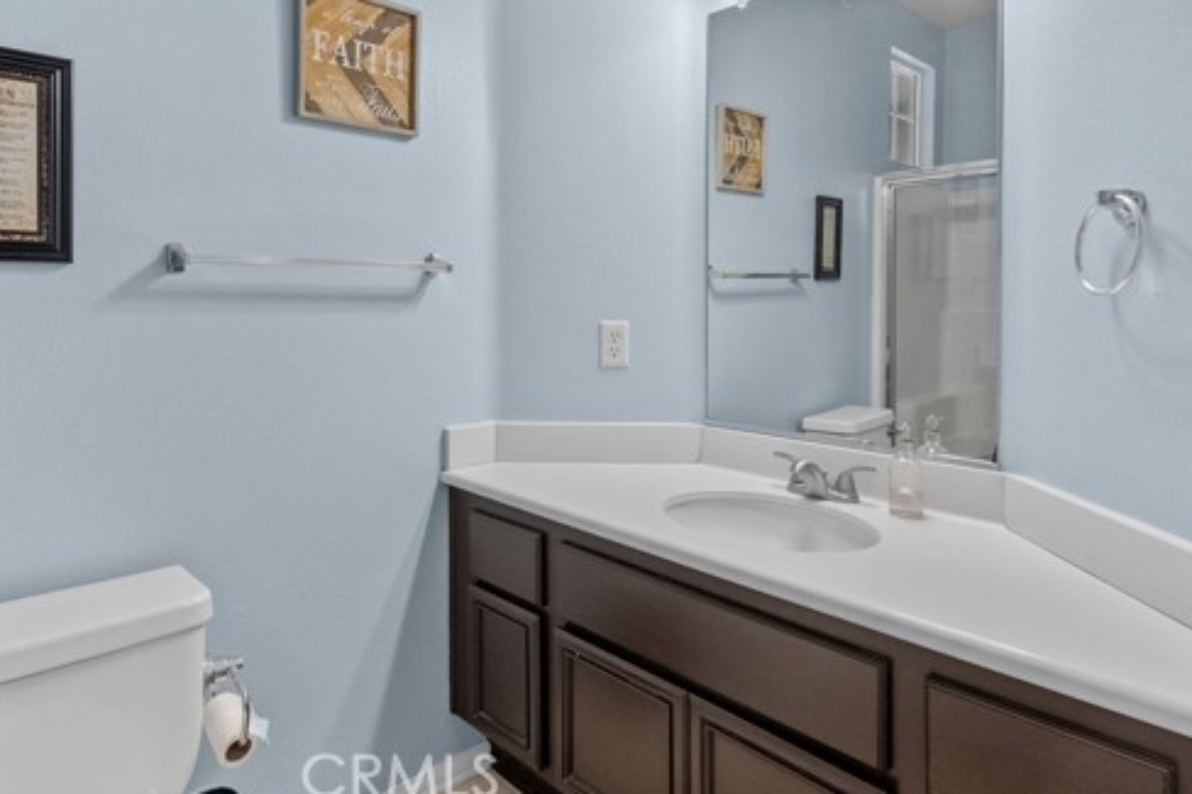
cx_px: 513
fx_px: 695
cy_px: 290
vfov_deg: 58.6
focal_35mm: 21
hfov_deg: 80.8
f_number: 8
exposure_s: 1/30
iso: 2000
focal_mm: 16
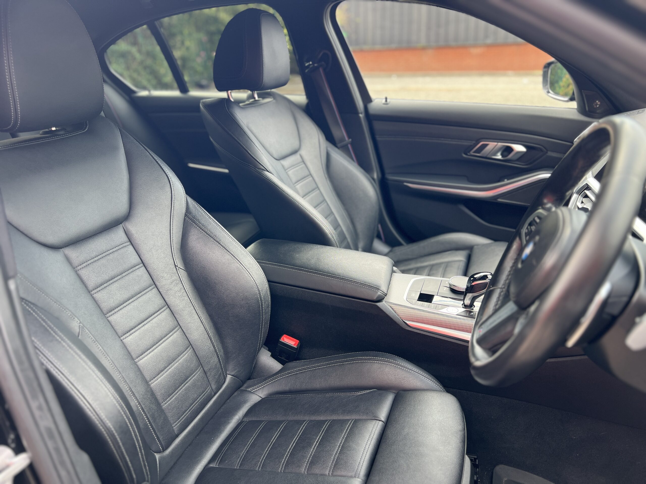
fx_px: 485
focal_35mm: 26
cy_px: 242
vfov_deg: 53.1
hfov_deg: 67.3
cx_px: 323
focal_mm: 5.7
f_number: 1.5
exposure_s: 1/135
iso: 64
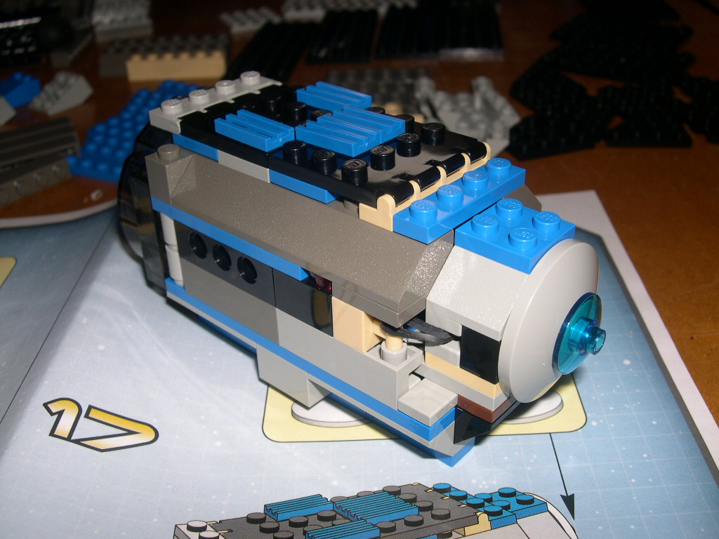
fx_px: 789
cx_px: 360
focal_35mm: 38
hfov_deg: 49.0
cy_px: 270
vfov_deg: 37.7
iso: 100
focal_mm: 8
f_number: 7.6
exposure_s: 1/60
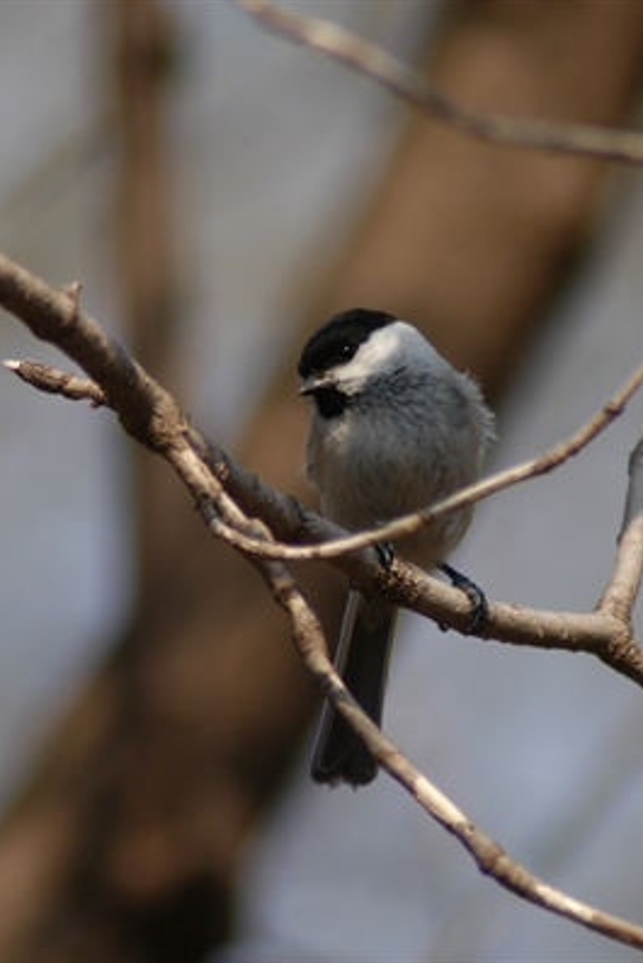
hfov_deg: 2.0
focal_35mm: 680
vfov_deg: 3.0
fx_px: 18201
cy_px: 482
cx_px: 330
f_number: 5.6
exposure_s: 1/750
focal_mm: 300
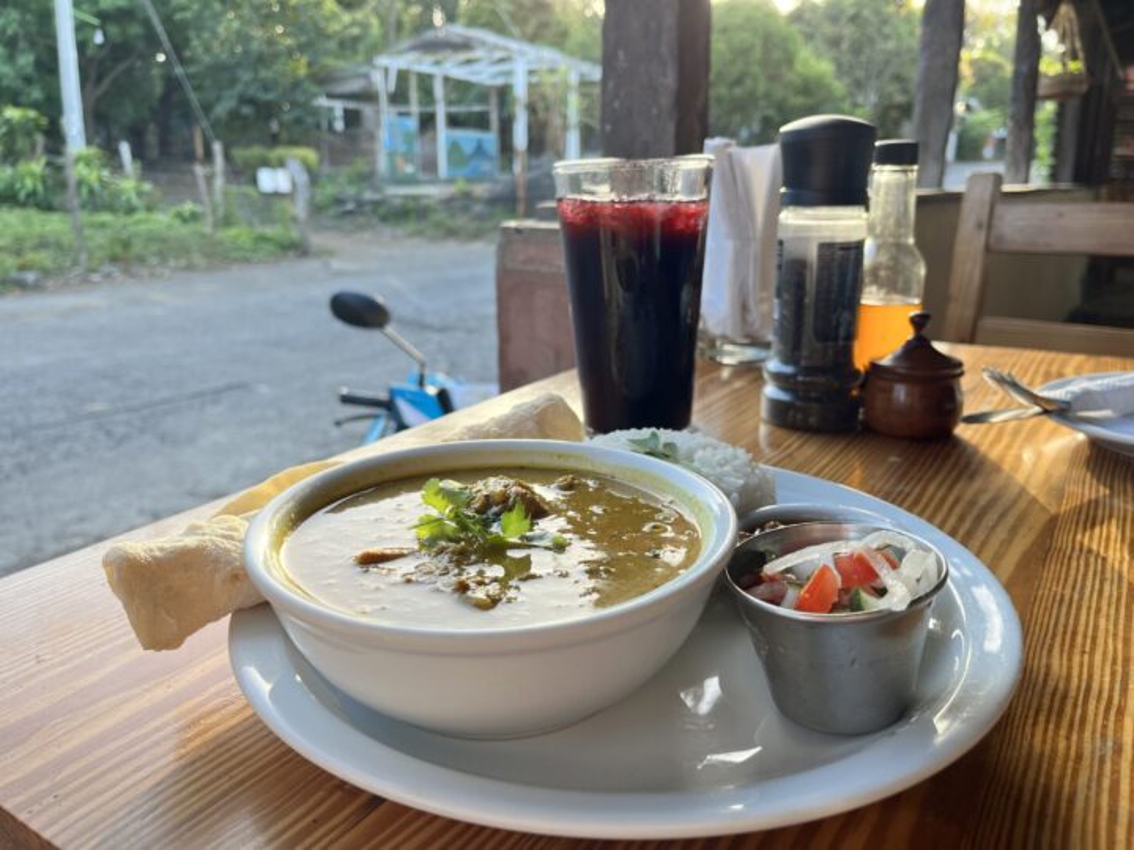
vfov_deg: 53.1
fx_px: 852
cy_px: 425
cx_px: 567
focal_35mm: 26
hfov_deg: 67.3
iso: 40
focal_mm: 5.1
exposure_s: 1/267
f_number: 1.6
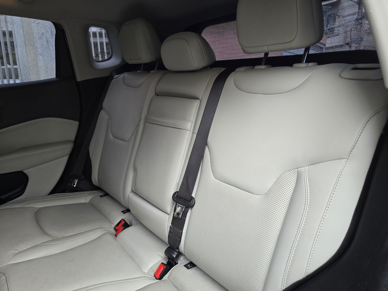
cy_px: 146
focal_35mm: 23
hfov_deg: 73.9
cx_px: 194
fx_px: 258
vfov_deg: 58.9
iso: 320
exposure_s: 1/120
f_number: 1.7
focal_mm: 6.3
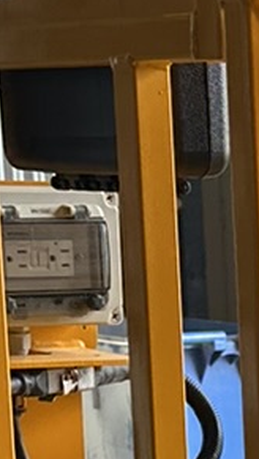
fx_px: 2243
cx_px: 630
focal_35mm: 184
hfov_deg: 6.3
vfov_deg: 11.2
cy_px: 699
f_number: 1.78
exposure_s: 1/384
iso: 80
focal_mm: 6.86
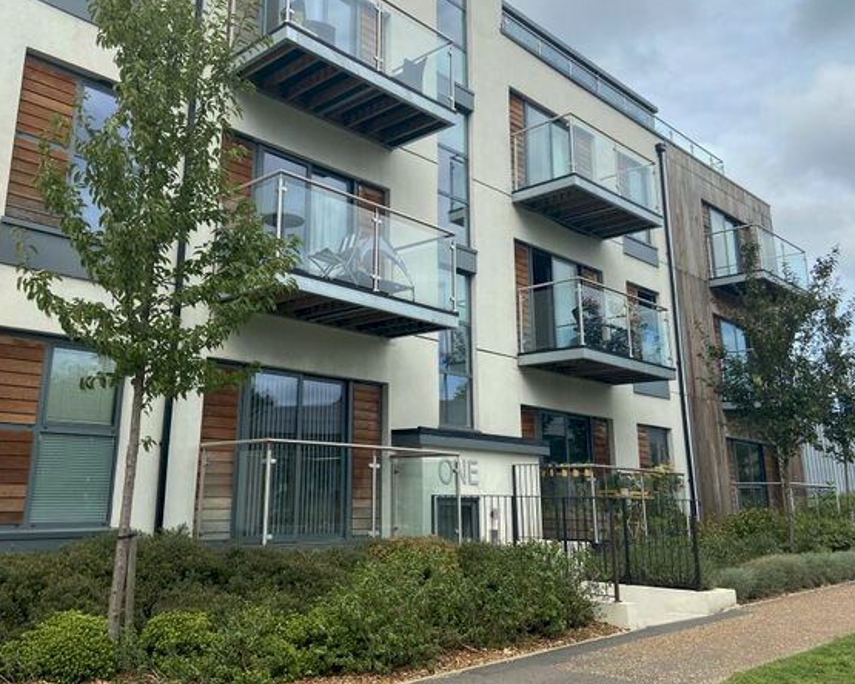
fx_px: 810
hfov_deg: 55.5
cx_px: 377
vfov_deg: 45.6
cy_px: 287
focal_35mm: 32
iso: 32
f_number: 1.8
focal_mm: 4.25
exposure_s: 1/1522
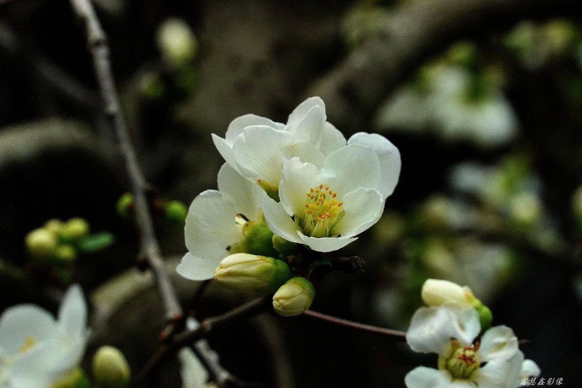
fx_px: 3233
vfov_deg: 6.9
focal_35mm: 200
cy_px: 194
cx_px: 291
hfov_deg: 10.3
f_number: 14
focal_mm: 200
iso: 400
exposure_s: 1/160
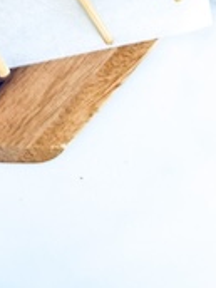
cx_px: -127
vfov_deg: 16.8
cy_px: -259
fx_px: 774
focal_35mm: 93
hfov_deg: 14.6
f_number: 1.8
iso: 320
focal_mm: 6.86
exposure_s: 1/60
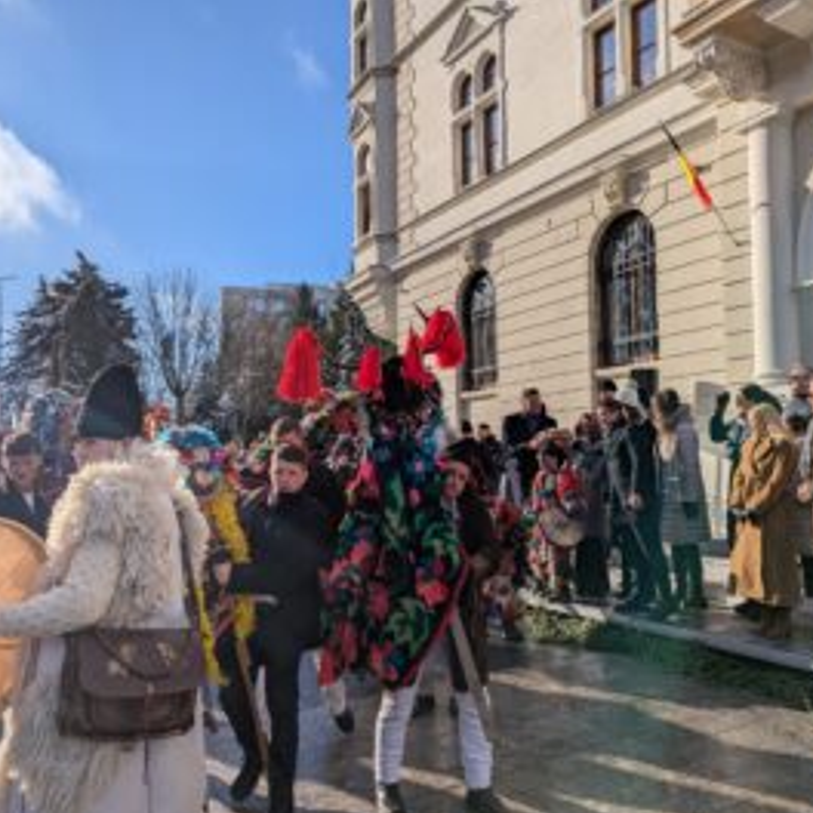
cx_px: 428
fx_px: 771
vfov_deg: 55.6
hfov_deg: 55.6
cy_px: 414
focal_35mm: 29
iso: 48
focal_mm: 6.81
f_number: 1.85
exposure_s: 1/4049
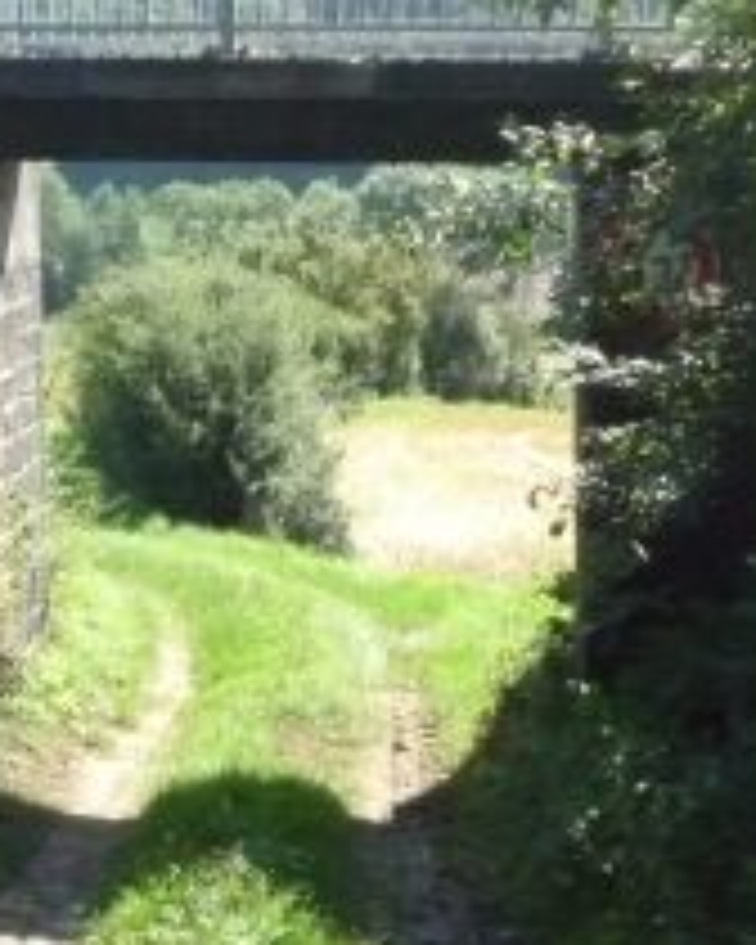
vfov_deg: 24.3
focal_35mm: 78
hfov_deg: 19.5
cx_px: 171
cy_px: 302
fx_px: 2182
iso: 800
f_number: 5.6
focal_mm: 5.2
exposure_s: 1/800
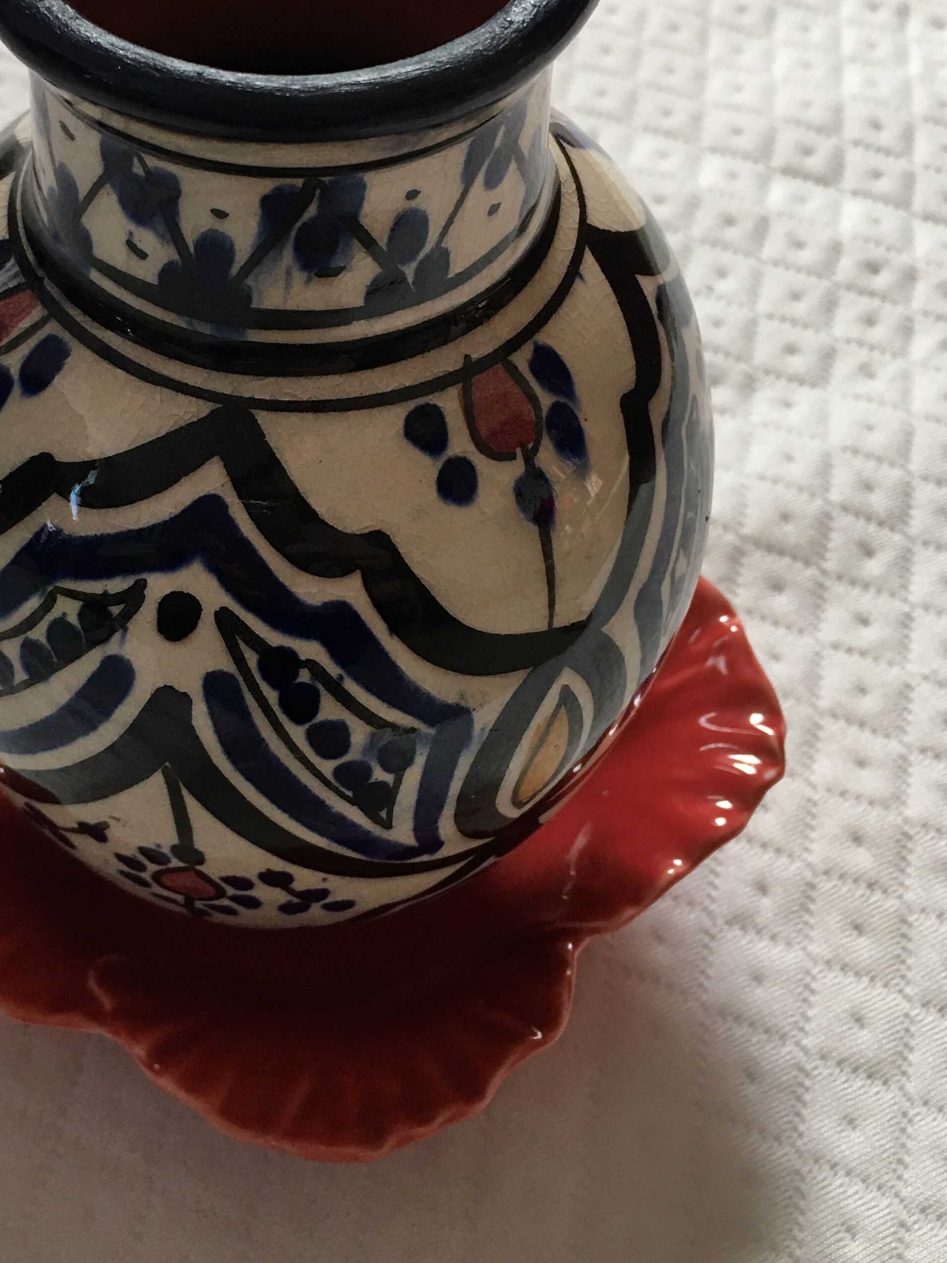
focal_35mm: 46
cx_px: 254
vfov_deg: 41.0
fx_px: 1678
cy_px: 503
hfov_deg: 31.0
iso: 50
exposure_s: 1/33
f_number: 2.2
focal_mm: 4.15
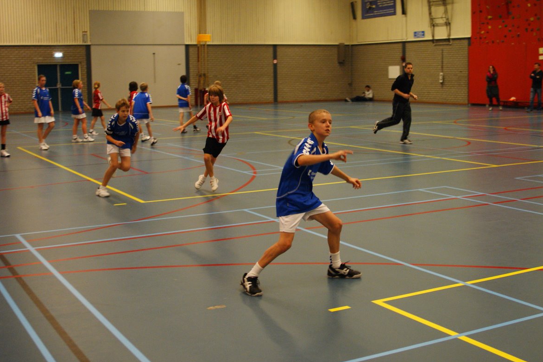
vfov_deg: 31.2
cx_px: 275
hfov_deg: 45.4
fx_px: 648
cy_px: 185
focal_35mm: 43
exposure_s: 1/100
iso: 800
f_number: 2.8
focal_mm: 28
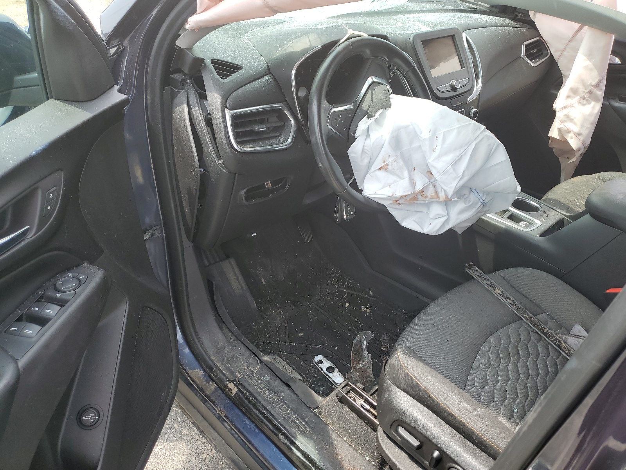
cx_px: 313
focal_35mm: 26
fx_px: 470
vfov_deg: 53.1
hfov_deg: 67.3
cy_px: 235
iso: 50
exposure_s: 1/476
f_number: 1.5
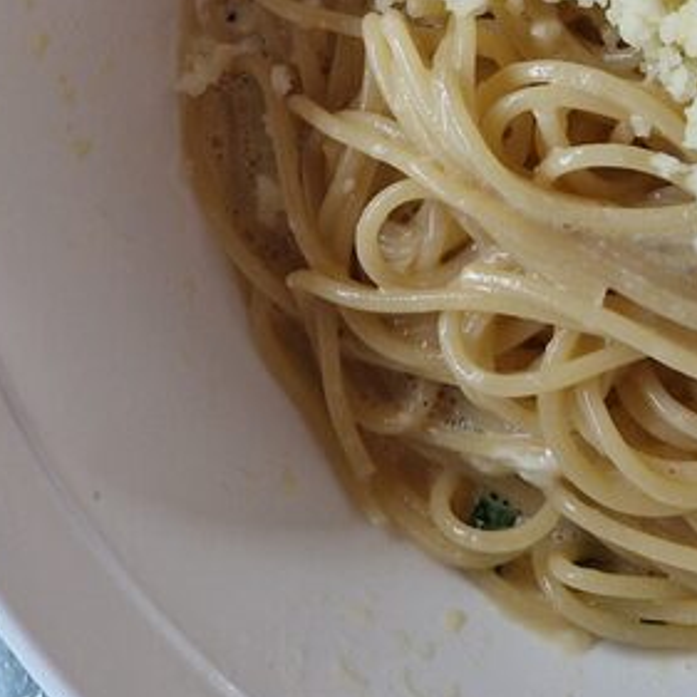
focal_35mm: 74
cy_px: -45
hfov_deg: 23.3
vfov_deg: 22.2
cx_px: 246
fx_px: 1686
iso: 50
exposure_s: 1/270
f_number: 1.8
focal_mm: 5.4
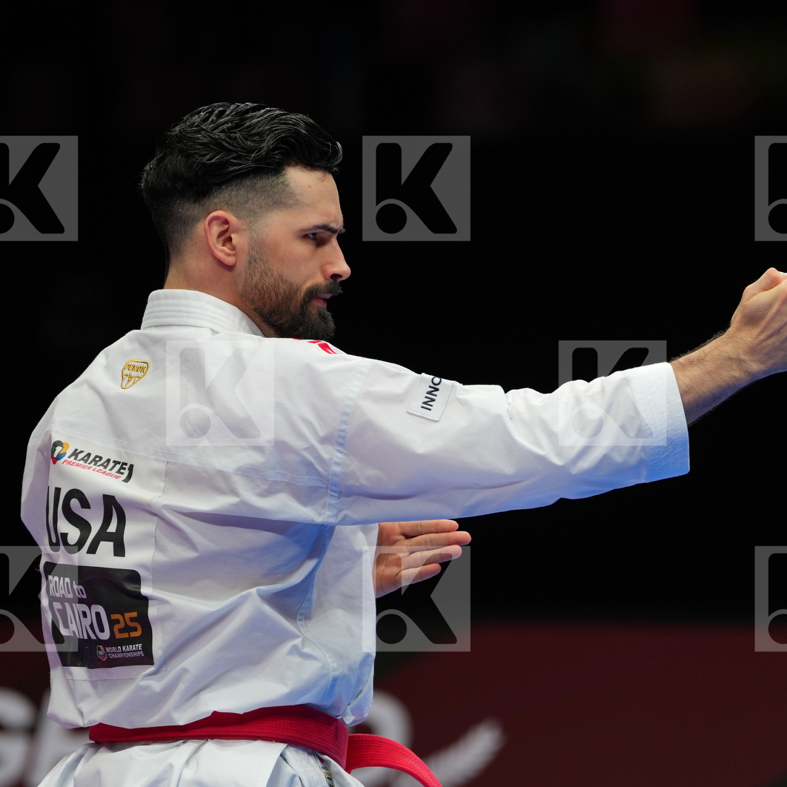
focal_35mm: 384
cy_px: 394
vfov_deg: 4.6
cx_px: 416
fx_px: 9877
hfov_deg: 4.6
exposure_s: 1/500
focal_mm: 200
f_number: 2.8
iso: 250
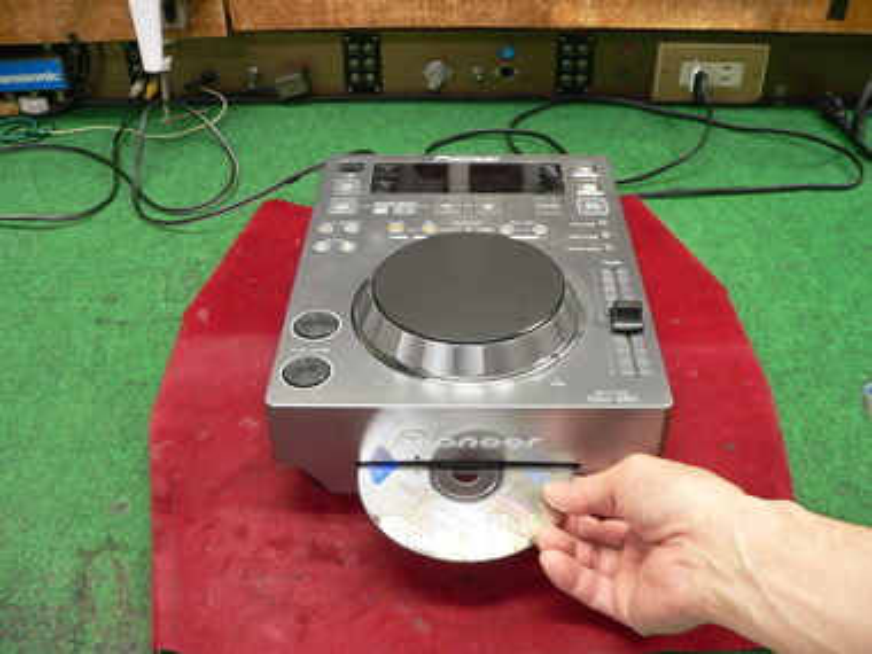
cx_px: 436
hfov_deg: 51.4
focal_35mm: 36
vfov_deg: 39.7
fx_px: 907
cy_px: 327
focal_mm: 6
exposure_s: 1/13
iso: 200
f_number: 2.8
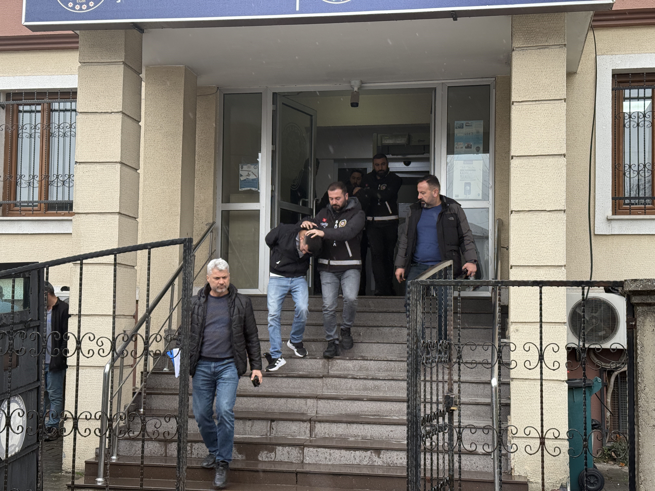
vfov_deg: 30.3
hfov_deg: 39.7
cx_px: 328
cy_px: 246
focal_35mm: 48
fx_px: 908
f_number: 1.78
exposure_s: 1/168
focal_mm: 6.76
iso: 80
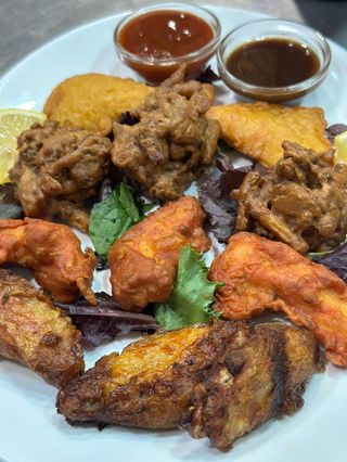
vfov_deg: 39.6
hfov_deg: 30.3
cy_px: 231
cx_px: 174
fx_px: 641
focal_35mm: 48
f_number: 1.78
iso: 400
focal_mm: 6.86
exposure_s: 1/46
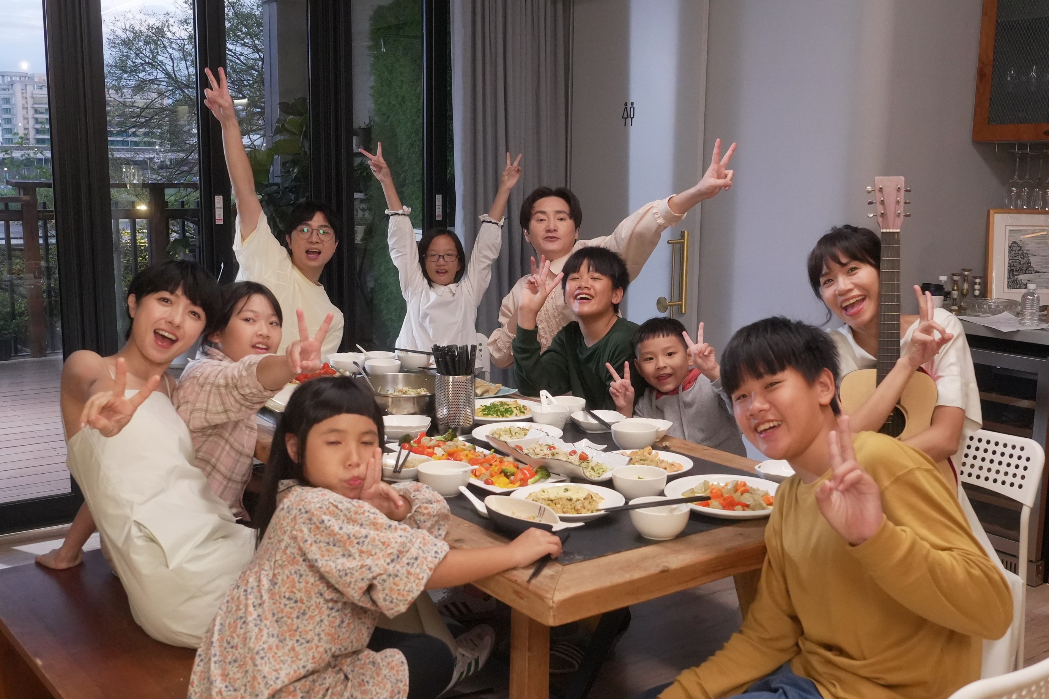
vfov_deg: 36.9
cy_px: 350
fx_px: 1049
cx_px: 524
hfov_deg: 53.1
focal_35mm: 36
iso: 6400
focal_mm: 24
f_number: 5.6
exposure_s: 1/250
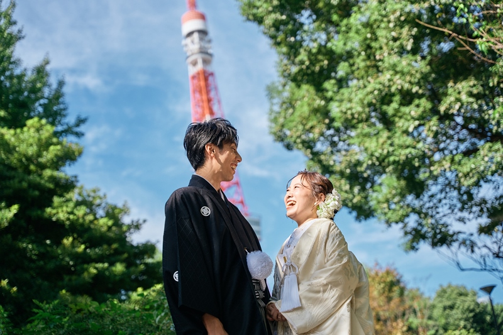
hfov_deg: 32.1
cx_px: 252
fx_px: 873
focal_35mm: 62
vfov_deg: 21.7
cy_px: 168
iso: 100
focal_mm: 62.5
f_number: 2.8
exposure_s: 1/2000
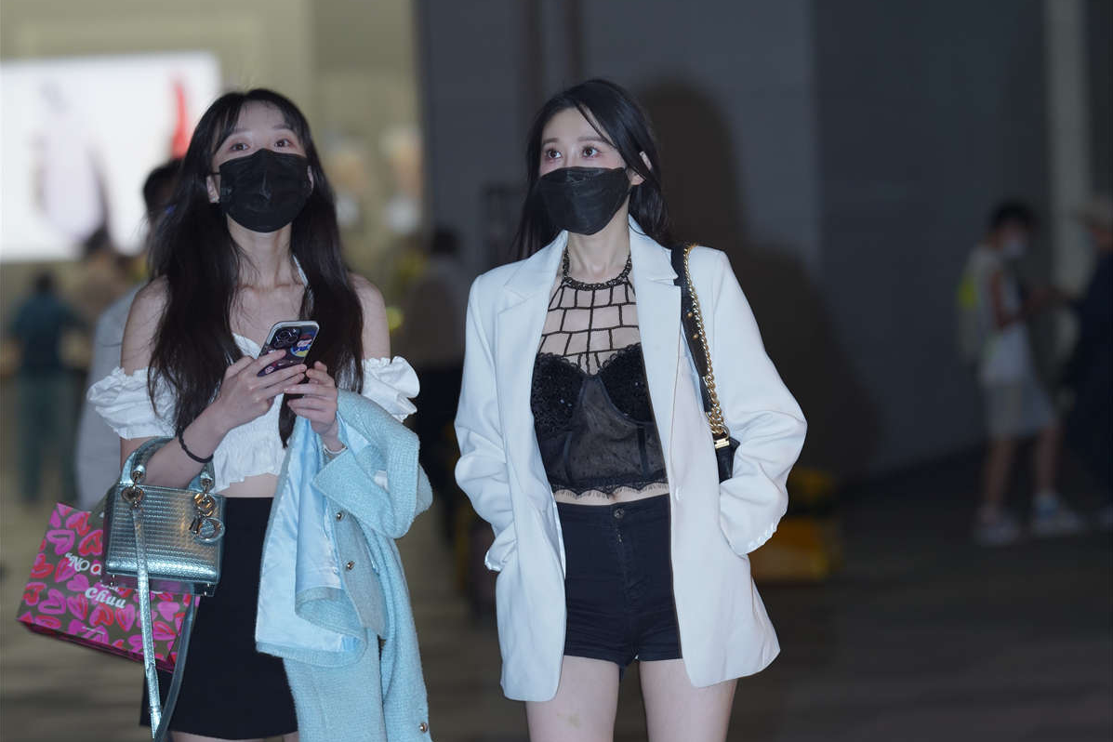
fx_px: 6276
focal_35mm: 203
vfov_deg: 6.8
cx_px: 557
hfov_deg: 10.1
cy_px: 653
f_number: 3.2
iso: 640
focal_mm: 135
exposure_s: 1/200
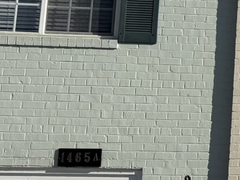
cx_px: 563
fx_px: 970
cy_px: 97
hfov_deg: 11.7
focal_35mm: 140
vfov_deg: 10.6
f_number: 1.78
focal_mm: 6.76
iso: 80
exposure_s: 1/8130
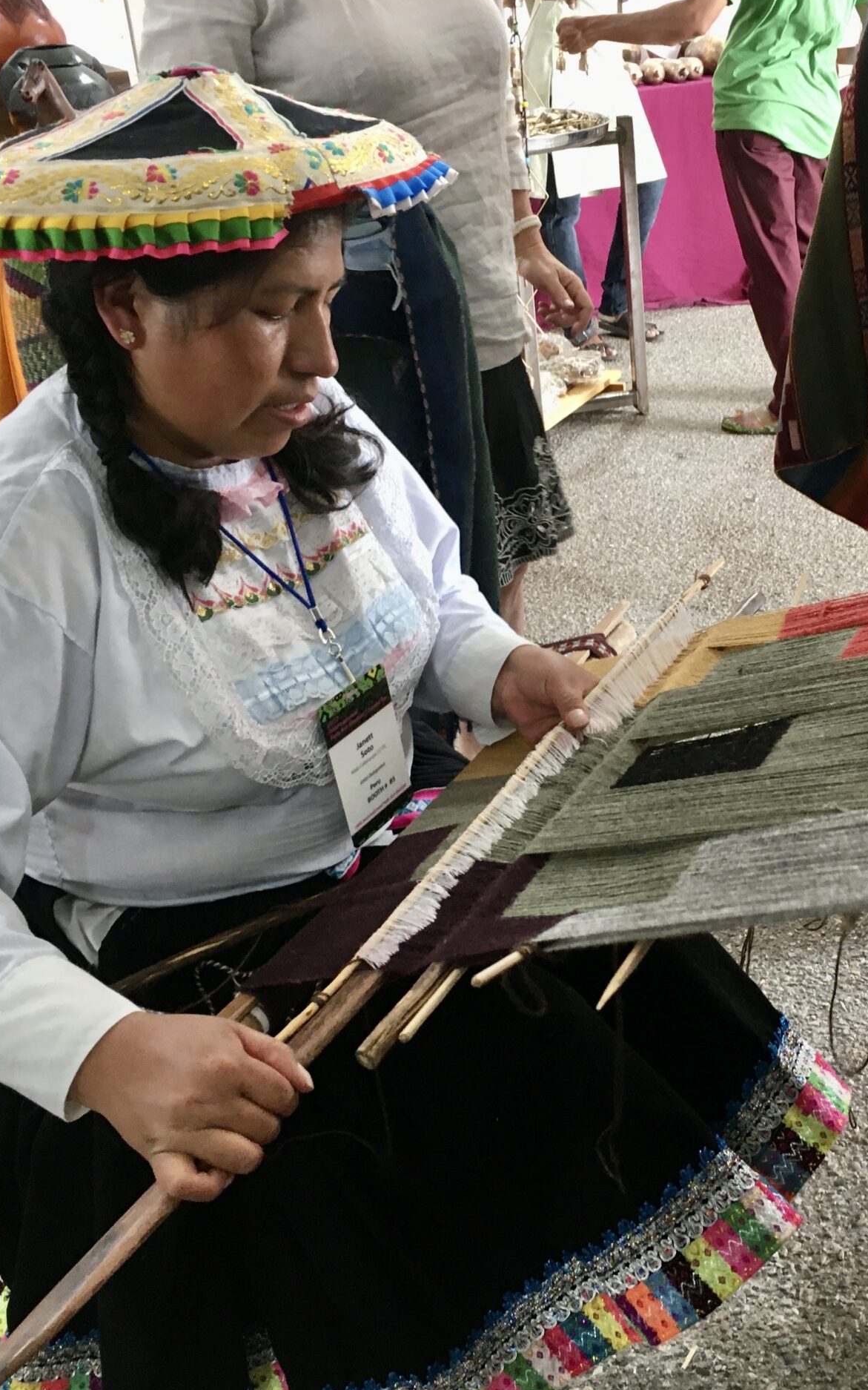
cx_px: 670
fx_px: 1590
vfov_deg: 47.2
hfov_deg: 29.9
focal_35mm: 42
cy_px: 680
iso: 100
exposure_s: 1/30
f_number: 2.2
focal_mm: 4.15
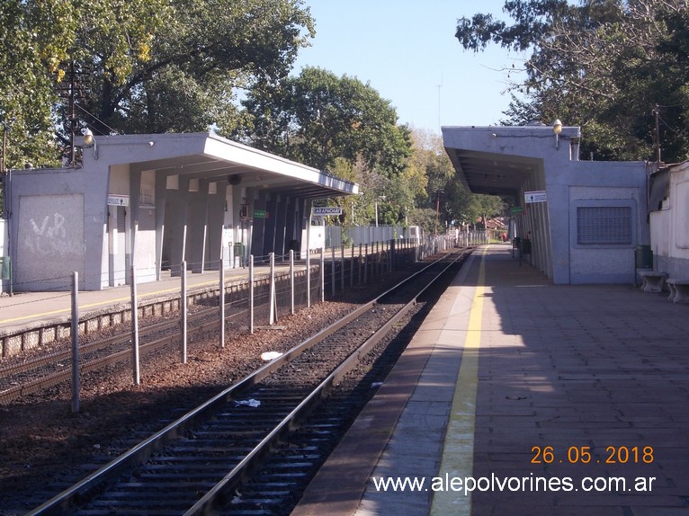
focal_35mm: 96
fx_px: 1910
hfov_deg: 20.4
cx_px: 344
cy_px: 258
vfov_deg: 15.4
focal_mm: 13.6
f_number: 5.3
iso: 80
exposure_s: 1/200
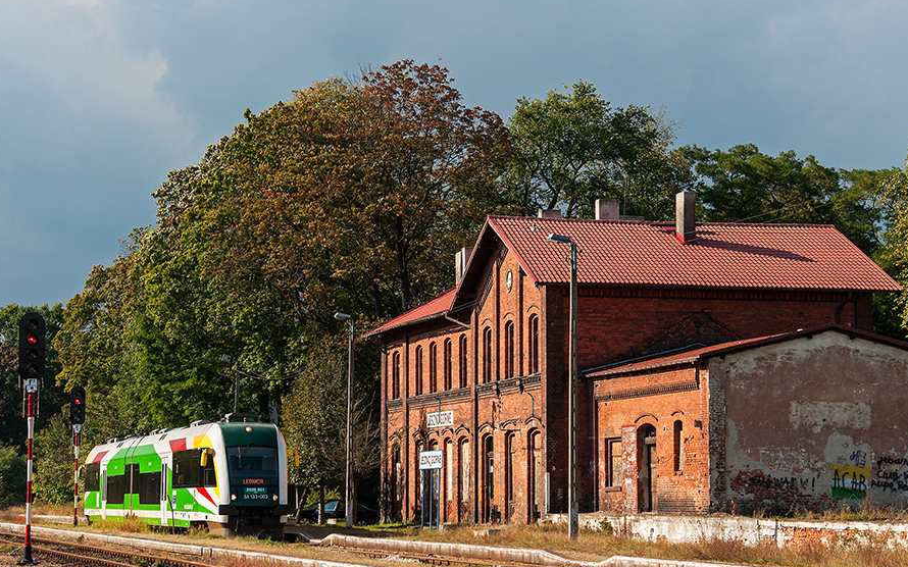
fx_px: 2177
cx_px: 466
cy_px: 303
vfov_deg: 14.8
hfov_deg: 23.6
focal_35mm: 88
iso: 200
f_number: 9
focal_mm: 50
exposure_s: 1/400
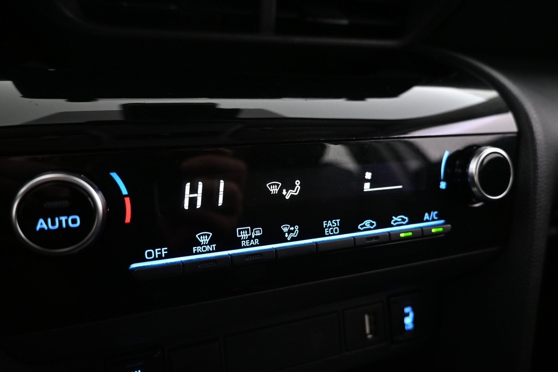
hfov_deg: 73.7
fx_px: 372
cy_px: 186
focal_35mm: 24
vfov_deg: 53.1
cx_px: 279
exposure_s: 1/20
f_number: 3.5
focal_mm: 16
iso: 1600
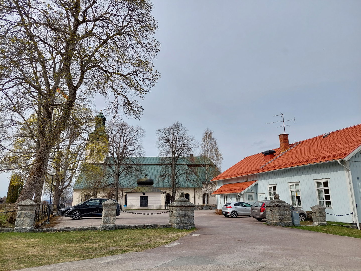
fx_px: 250
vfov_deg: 56.8
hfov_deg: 71.6
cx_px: 180
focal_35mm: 24
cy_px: 136
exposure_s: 1/1729
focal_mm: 5.23
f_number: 1.8
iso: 40
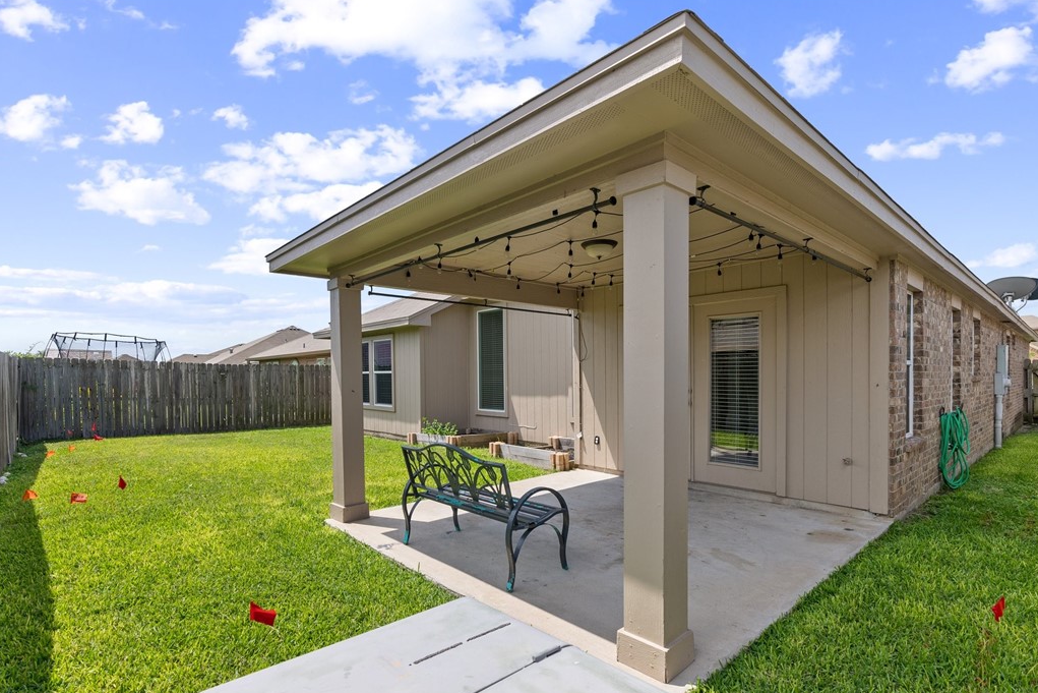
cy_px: 359
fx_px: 490
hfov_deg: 93.3
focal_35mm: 17
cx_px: 513
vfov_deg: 70.4
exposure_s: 1/125
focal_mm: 16
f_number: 9
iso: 80
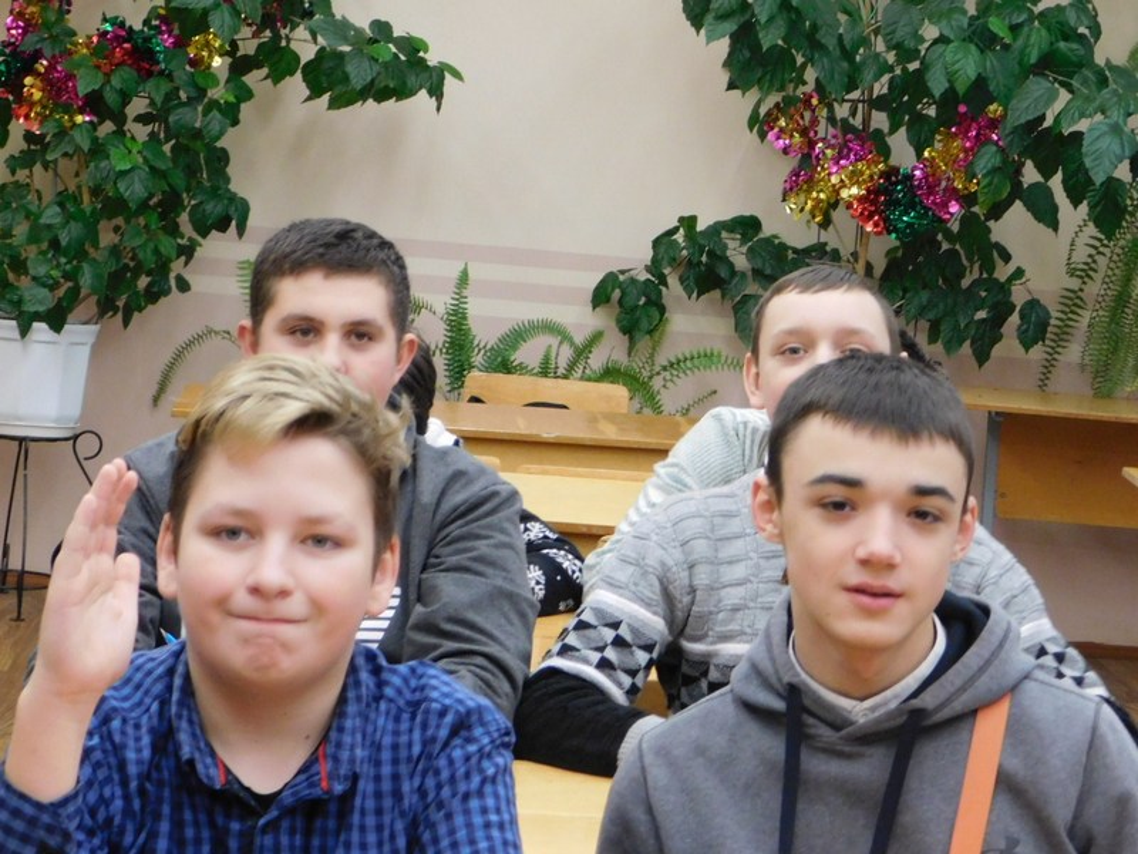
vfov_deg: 20.7
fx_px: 2334
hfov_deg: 27.4
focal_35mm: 71
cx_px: 569
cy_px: 427
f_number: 4.3
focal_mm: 12.6
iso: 400
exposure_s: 1/30
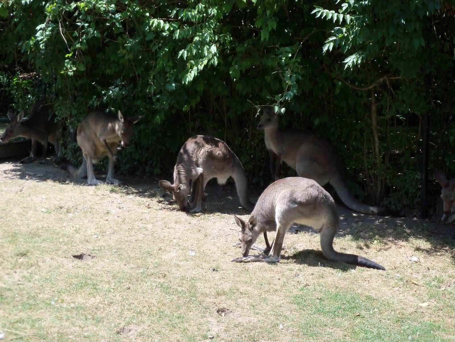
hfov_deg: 19.1
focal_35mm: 103
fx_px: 1354
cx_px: 228
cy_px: 171
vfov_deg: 14.4
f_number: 3.9
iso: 80
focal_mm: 18.3
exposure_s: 1/250
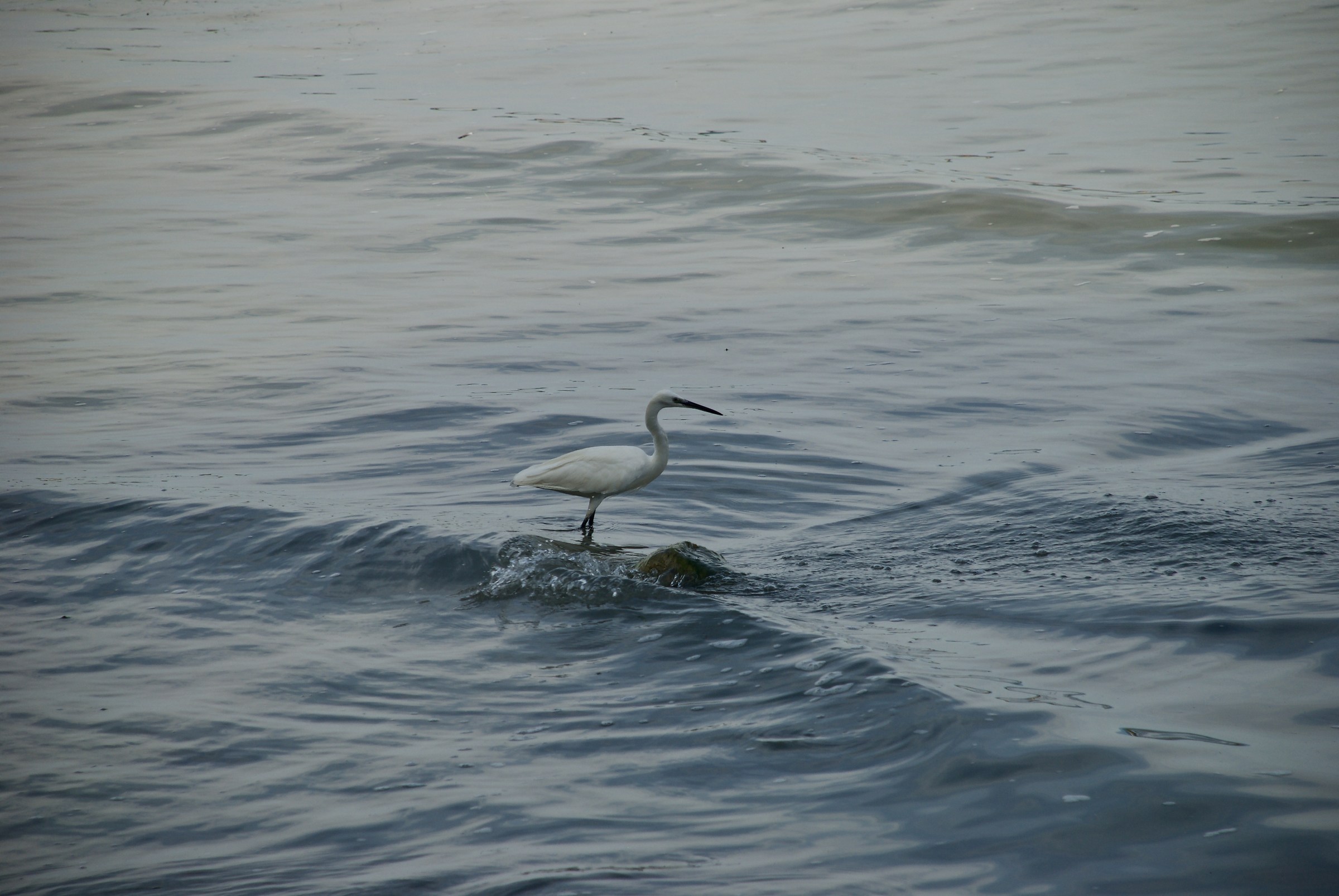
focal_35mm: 202
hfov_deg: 10.1
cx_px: 670
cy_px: 448
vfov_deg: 6.8
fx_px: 7540
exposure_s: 1/500
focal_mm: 135
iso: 140
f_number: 5.6
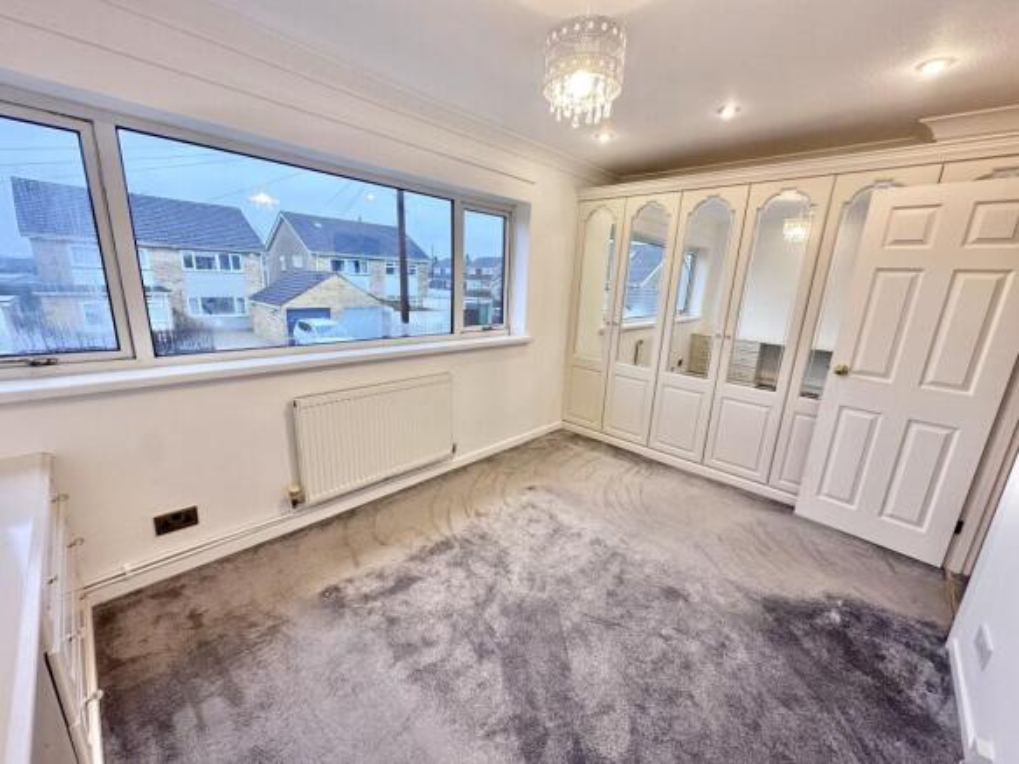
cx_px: 510
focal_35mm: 14
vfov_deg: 85.7
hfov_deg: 102.1
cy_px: 382
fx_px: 412
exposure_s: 1/100
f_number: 2.2
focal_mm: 2.22
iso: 125
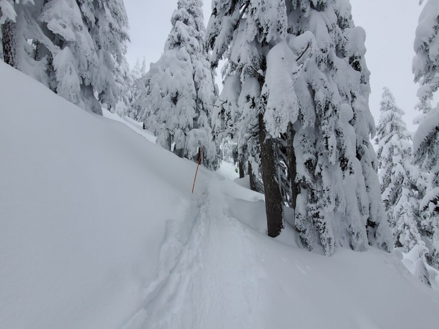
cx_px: 220
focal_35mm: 13
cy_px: 164
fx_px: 165
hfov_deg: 106.2
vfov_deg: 89.9
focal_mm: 1.8
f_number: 2.2
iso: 50
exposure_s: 1/1242
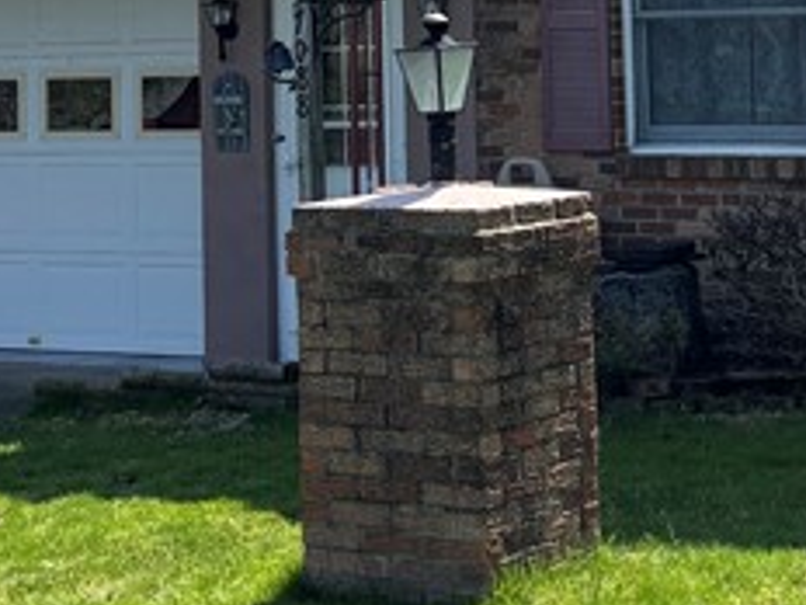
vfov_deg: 12.6
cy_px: -83
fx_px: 2678
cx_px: 528
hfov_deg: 17.1
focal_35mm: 115
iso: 50
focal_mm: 5.96
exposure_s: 1/2151
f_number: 1.6
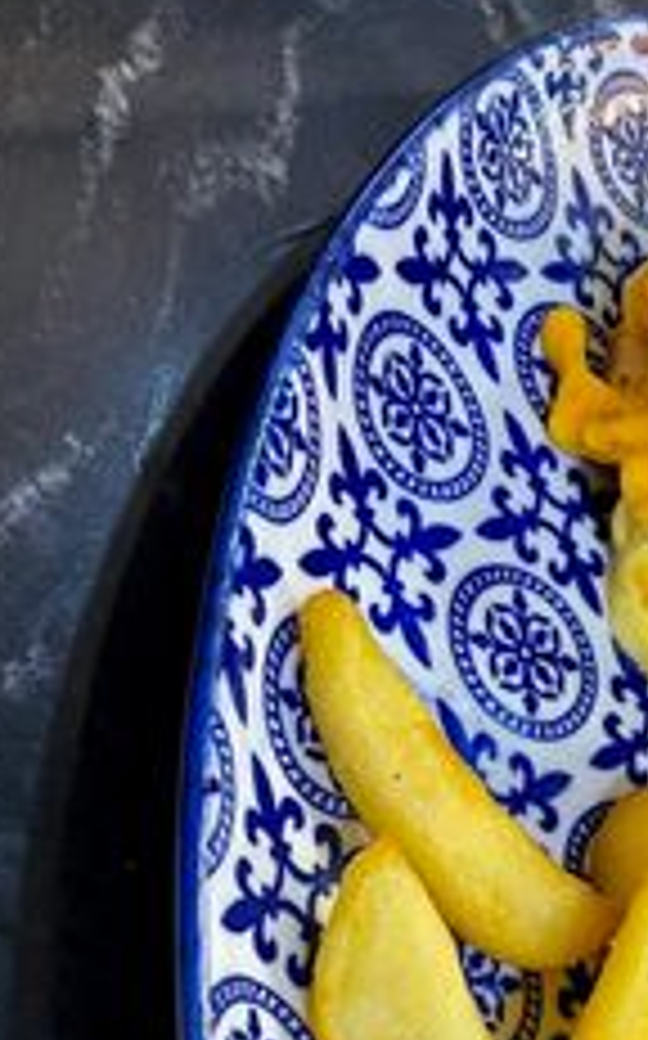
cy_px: 898
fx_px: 1444
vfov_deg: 37.5
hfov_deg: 23.9
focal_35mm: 51
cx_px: 688
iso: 200
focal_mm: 4.2
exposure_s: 1/50
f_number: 1.6
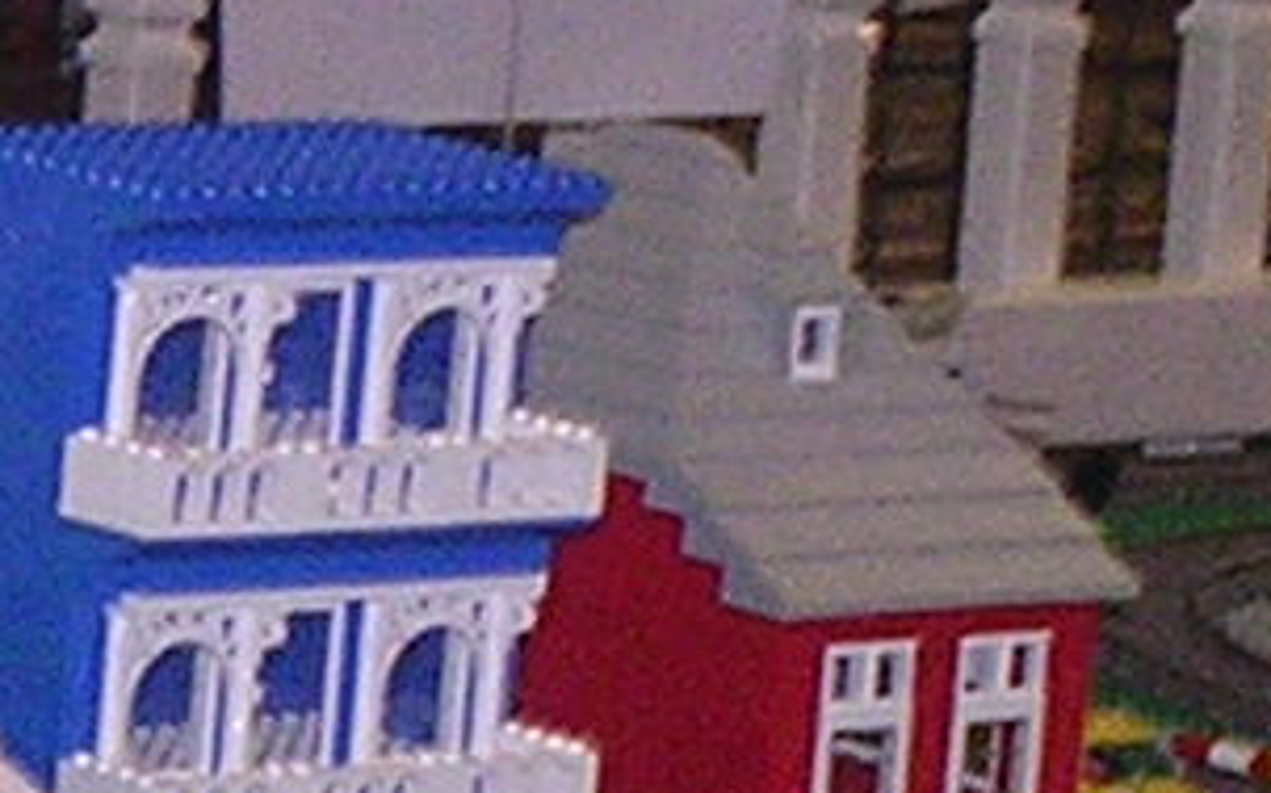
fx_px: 10663
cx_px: 25
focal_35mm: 308
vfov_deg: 4.3
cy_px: 822
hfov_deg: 6.8
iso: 259
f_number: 3
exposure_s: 1/60.1
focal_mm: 6.6
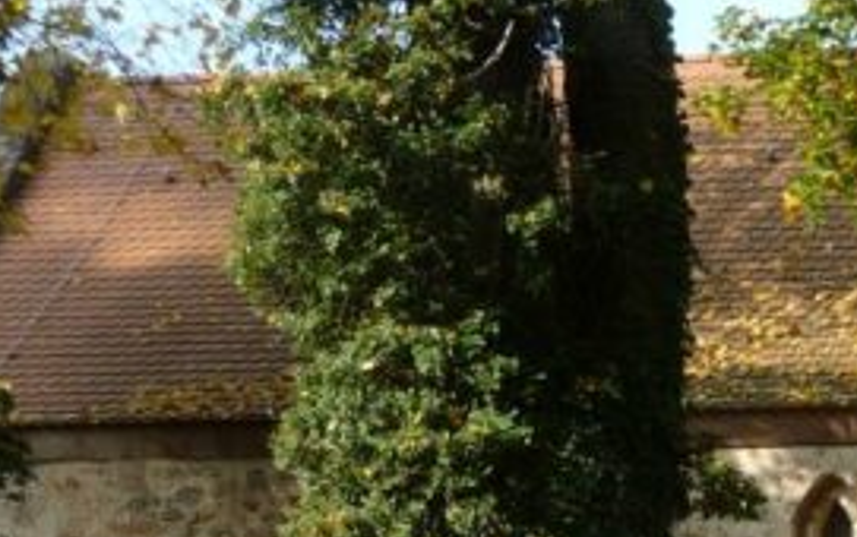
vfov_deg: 11.5
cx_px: 1056
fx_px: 2525
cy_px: 881
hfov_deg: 18.2
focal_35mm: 108
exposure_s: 1/200
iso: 100
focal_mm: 6
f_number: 3.7
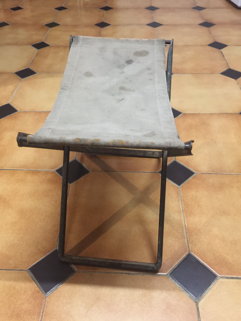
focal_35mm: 31
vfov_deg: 58.3
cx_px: 114
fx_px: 288
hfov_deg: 45.4
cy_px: 154
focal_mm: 4.15
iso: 125
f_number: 2.2
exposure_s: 1/8
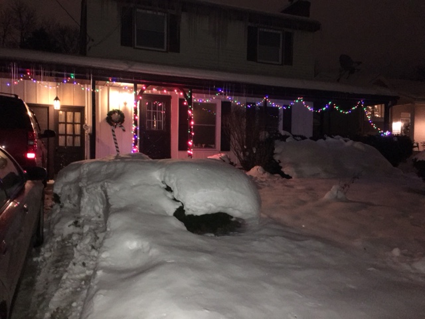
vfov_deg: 48.2
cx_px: 212
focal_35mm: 29
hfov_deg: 61.7
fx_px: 356
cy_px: 160
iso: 500
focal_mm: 4.15
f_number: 2.2
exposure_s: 1/16
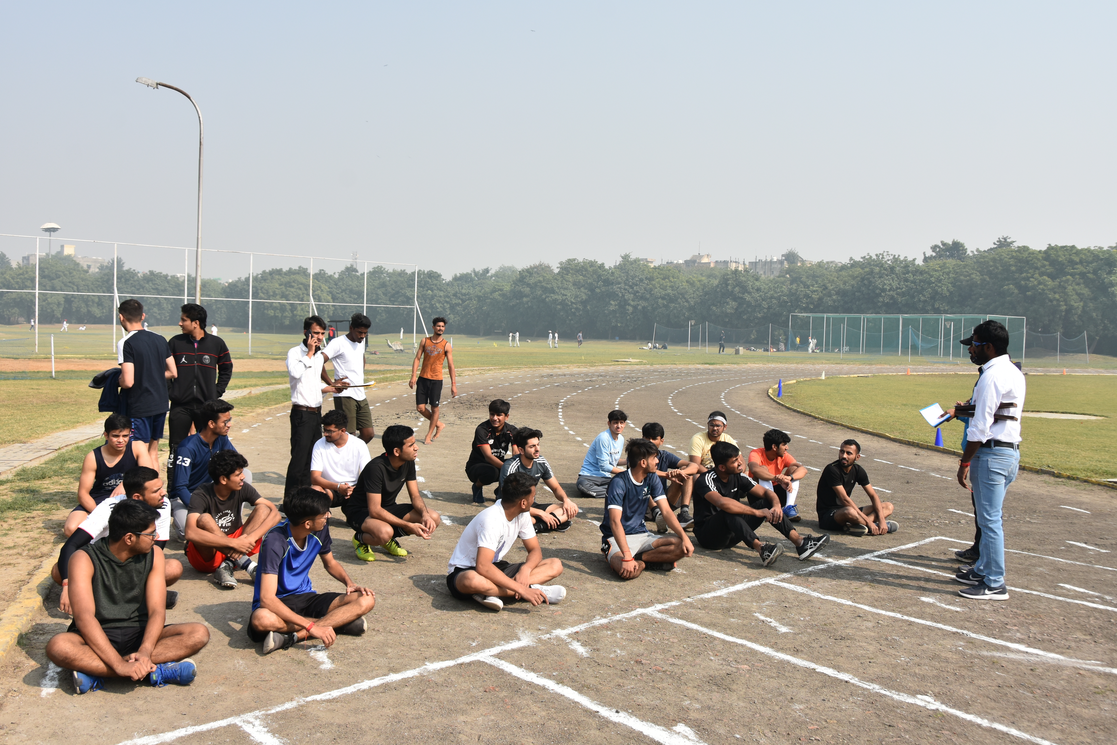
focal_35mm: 30
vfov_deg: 43.6
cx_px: 558
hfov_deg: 61.9
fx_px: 931
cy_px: 372
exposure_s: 1/500
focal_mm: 20
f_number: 8
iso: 180
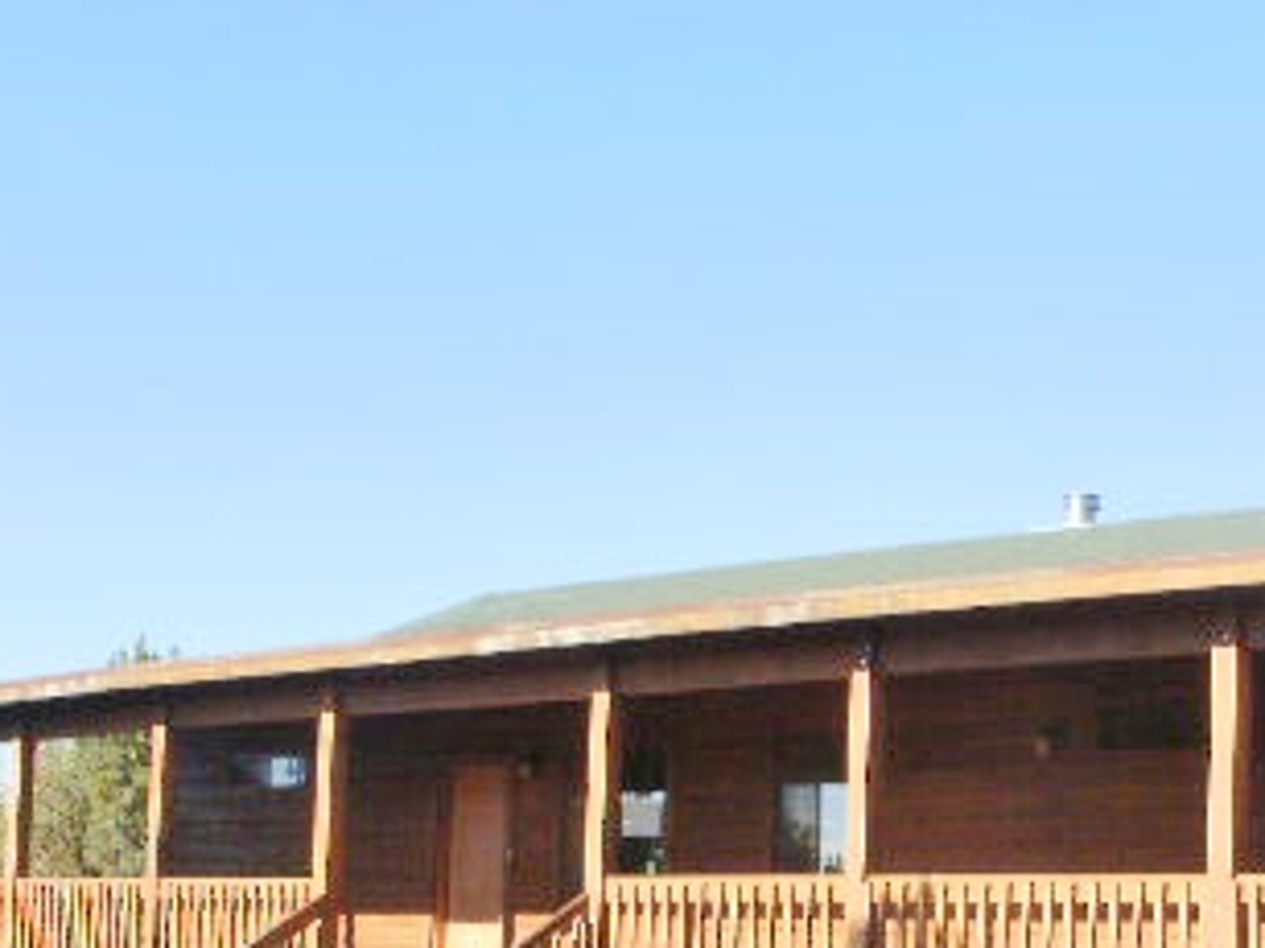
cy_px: 948
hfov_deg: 25.5
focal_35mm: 75
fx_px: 2740
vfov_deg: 19.1
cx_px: 1030
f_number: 5.6
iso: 100
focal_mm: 6.3
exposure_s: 1/250
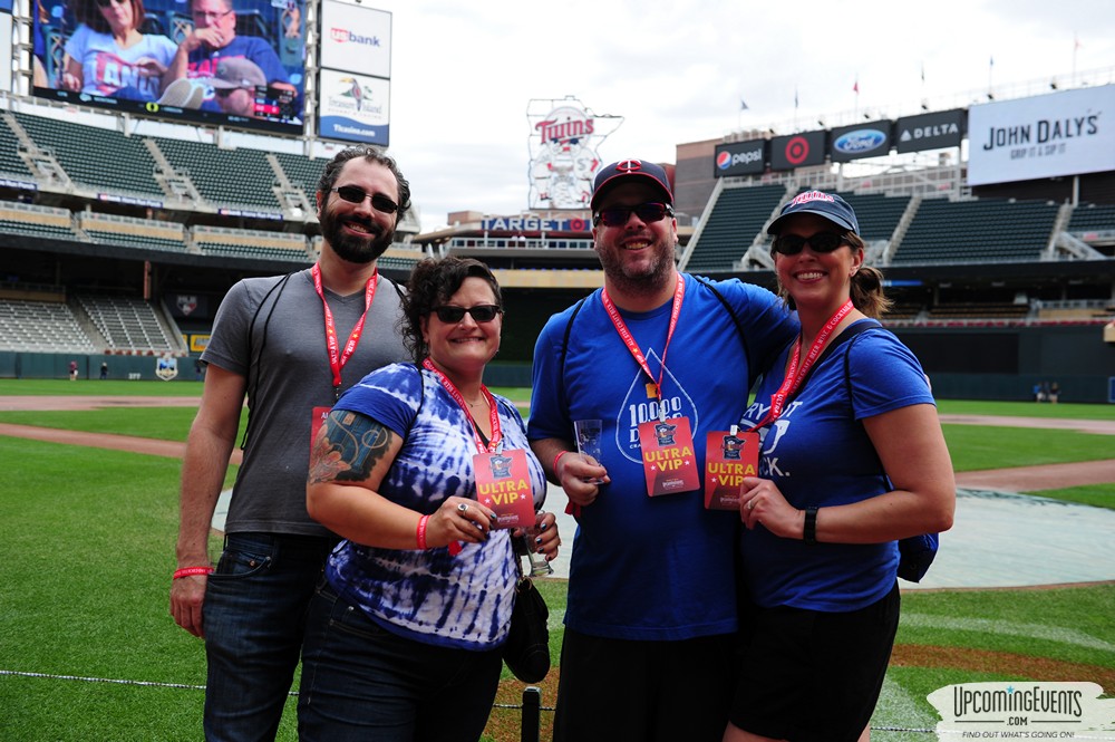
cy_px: 371
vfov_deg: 35.0
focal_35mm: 38
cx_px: 558
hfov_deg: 50.7
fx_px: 1176
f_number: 4
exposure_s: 1/1000
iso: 400
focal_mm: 38
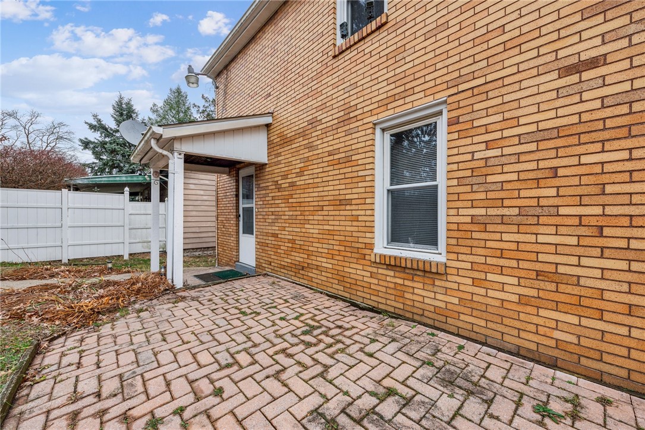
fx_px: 251
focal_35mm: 14
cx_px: 322
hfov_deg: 104.2
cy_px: 215
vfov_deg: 81.2
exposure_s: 1/10
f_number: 11
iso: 50
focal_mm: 14
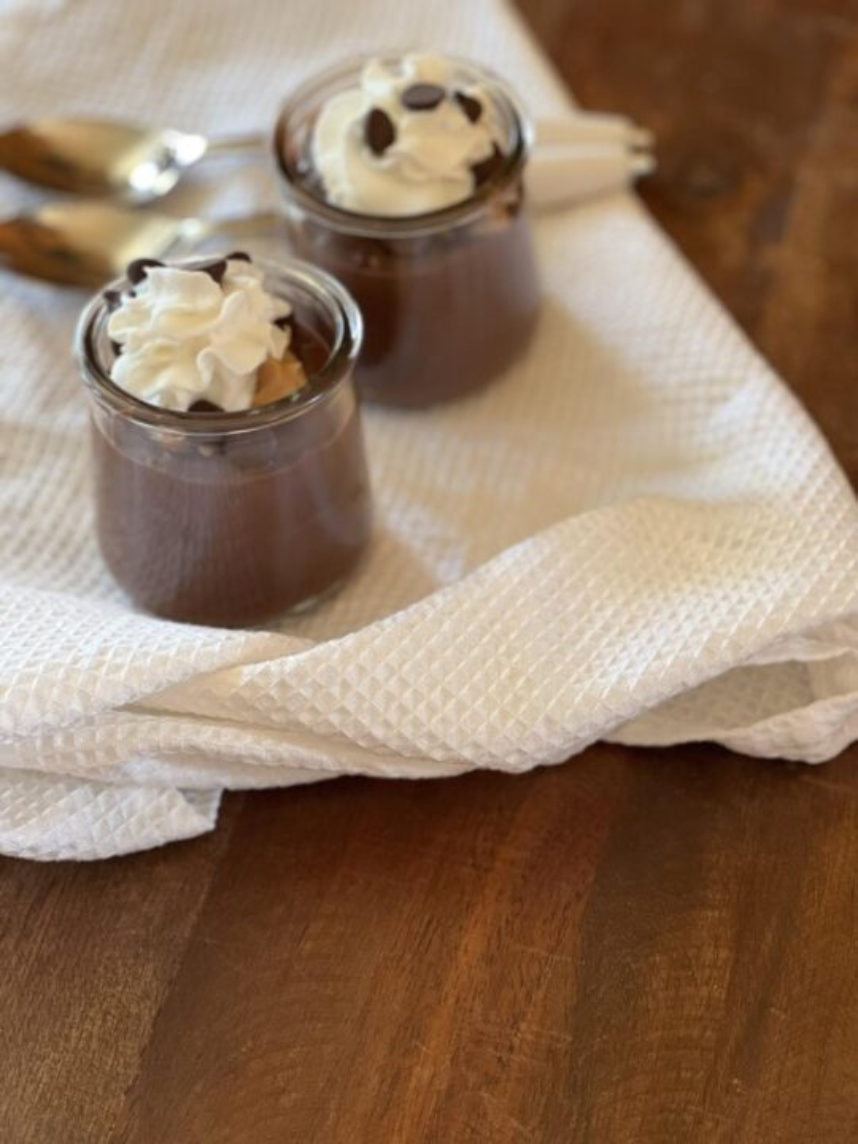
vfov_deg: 25.3
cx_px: 429
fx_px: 2545
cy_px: 572
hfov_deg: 19.1
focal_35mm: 77
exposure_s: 1/40
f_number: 2.8
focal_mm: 9
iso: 200
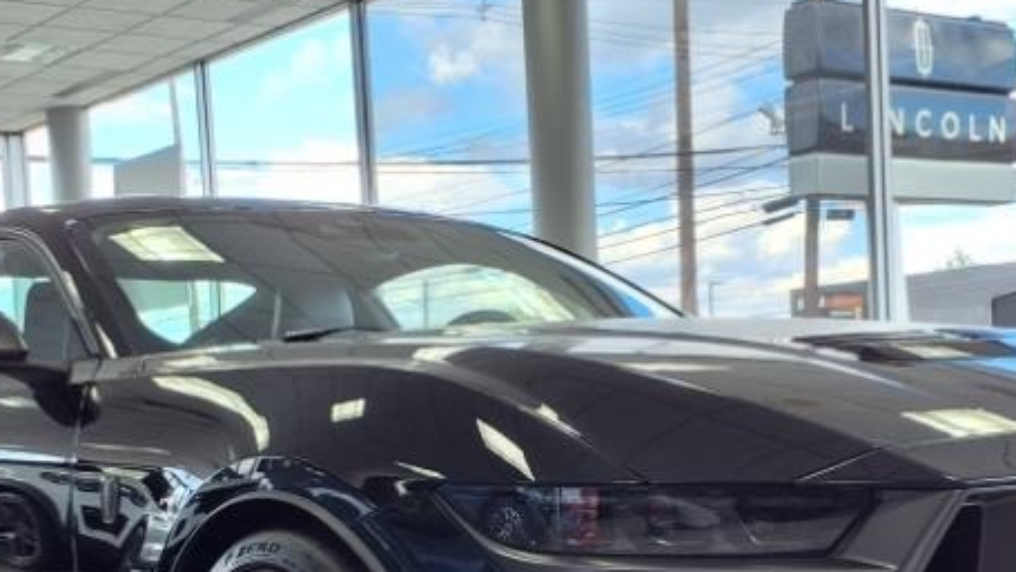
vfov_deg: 18.0
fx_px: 1779
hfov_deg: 31.9
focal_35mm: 66
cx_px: 506
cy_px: 503
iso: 50
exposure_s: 1/120
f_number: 1.9
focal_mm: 3.58
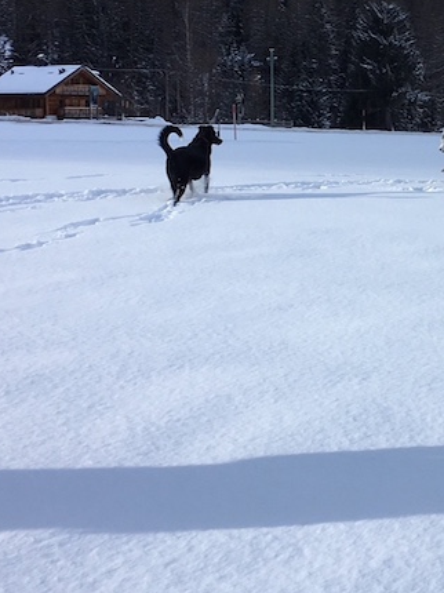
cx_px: 196
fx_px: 924
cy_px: 157
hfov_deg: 27.0
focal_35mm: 54
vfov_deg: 34.9
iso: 25
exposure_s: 1/1221
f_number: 2.2
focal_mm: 4.15
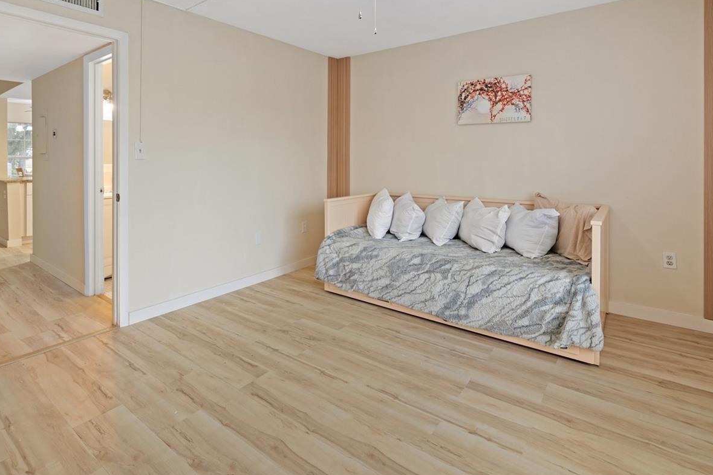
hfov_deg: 86.3
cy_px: 165
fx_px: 376
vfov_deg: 63.2
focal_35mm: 19
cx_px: 304
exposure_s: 1/2.5
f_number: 6.3
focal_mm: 14
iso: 250
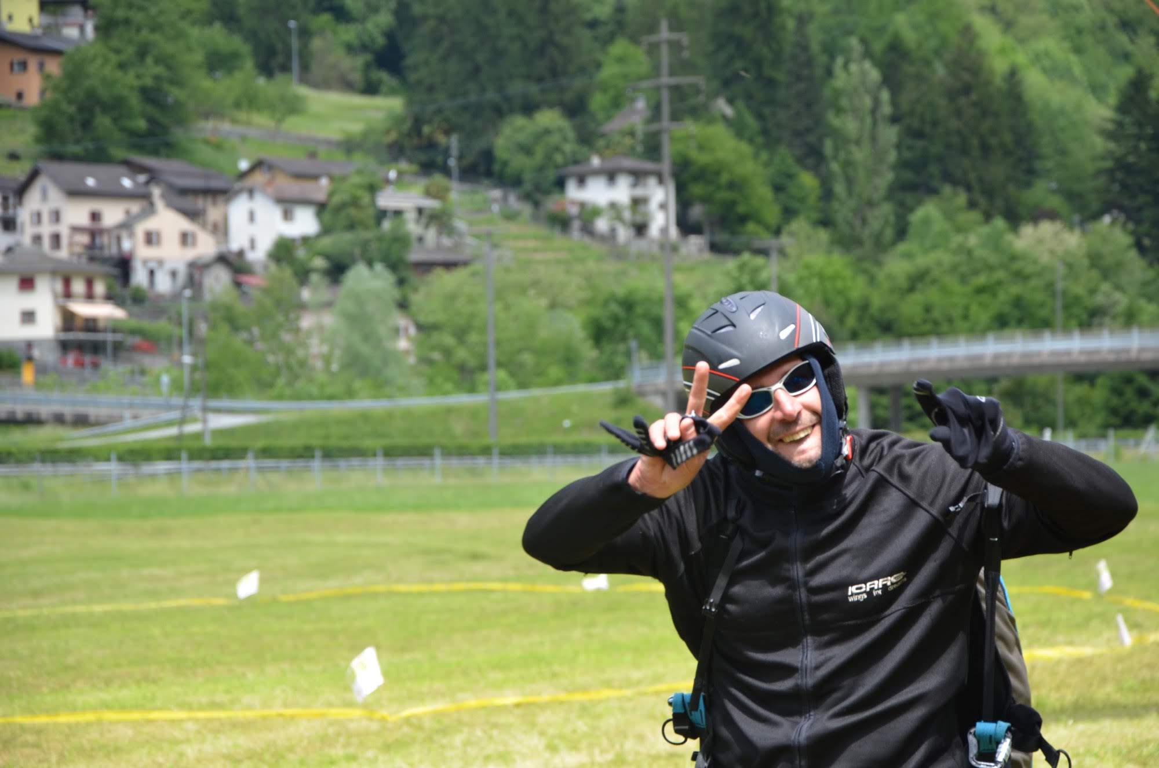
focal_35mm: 158
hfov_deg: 13.1
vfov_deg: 8.7
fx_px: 5060
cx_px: 580
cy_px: 384
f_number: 7.1
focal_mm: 105
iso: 200
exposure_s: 1/200
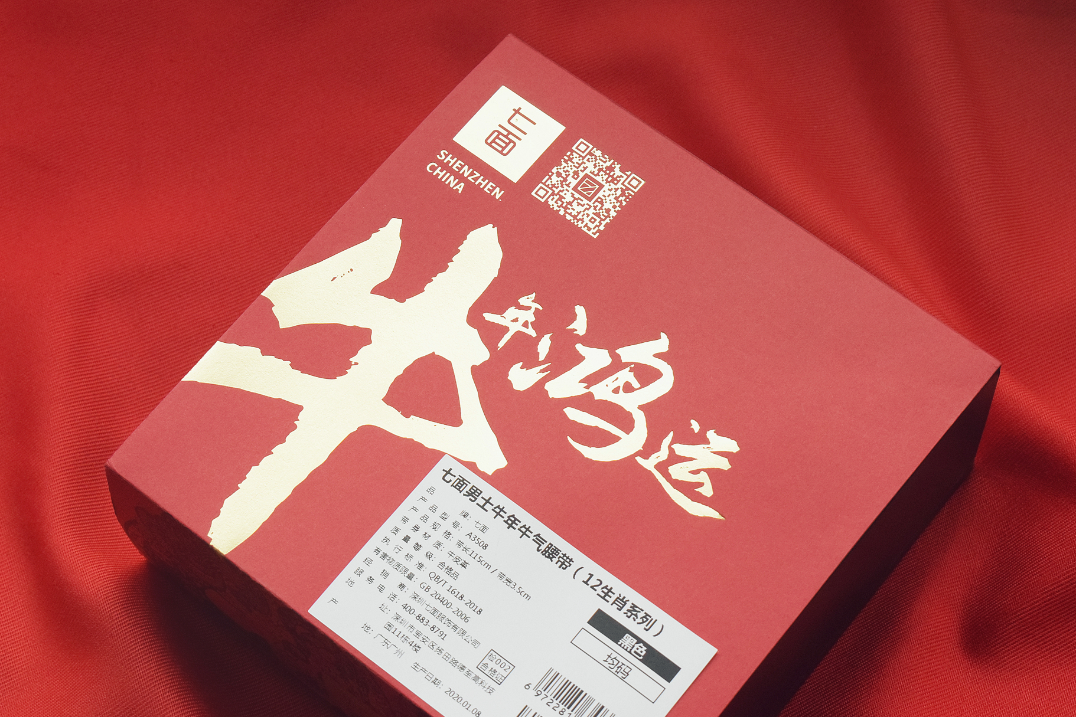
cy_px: 368
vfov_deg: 15.1
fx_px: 2706
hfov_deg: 22.5
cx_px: 583
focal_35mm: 91
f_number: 10
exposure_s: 1/400
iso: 3200
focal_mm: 55
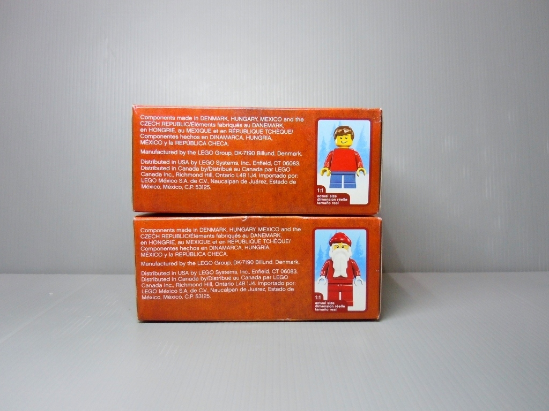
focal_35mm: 30
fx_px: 476
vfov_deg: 46.8
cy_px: 206
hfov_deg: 60.0
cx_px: 274
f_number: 3.5
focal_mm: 5.4
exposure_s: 1/10
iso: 200
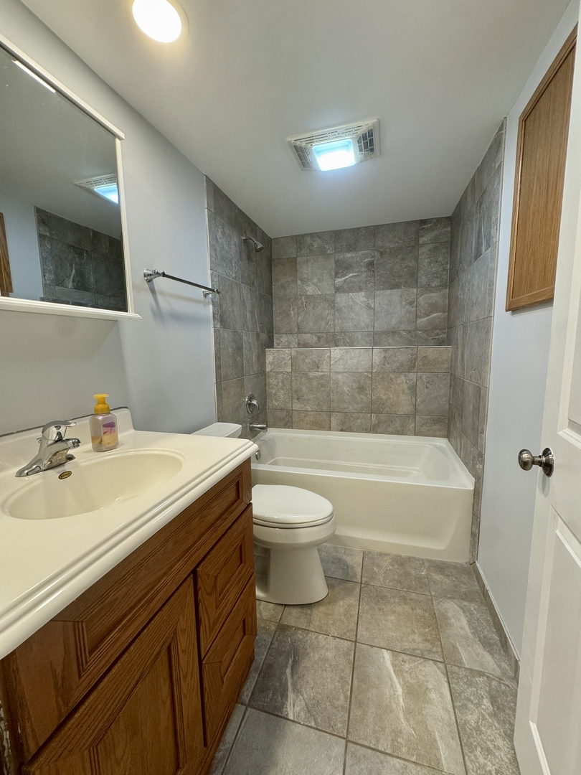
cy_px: 388
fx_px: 313
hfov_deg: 85.7
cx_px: 290
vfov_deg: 102.1
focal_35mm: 14
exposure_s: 1/120
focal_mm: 2.22
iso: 250
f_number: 2.2
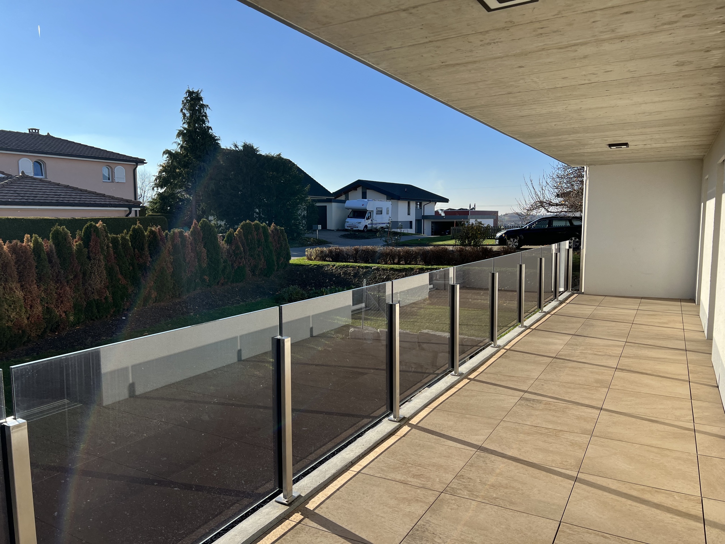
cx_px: 362
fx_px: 545
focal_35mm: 26
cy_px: 272
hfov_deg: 67.3
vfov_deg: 53.1
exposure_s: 1/3704
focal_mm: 5.7
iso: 50
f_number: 1.5
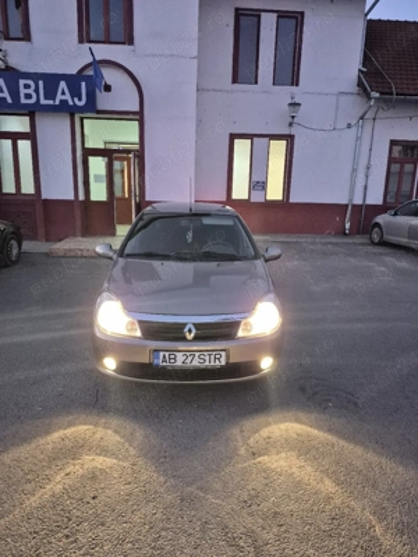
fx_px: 370
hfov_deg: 58.9
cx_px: 209
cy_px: 278
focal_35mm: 23
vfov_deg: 73.9
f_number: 1.8
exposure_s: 1/100
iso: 1000
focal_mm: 5.4
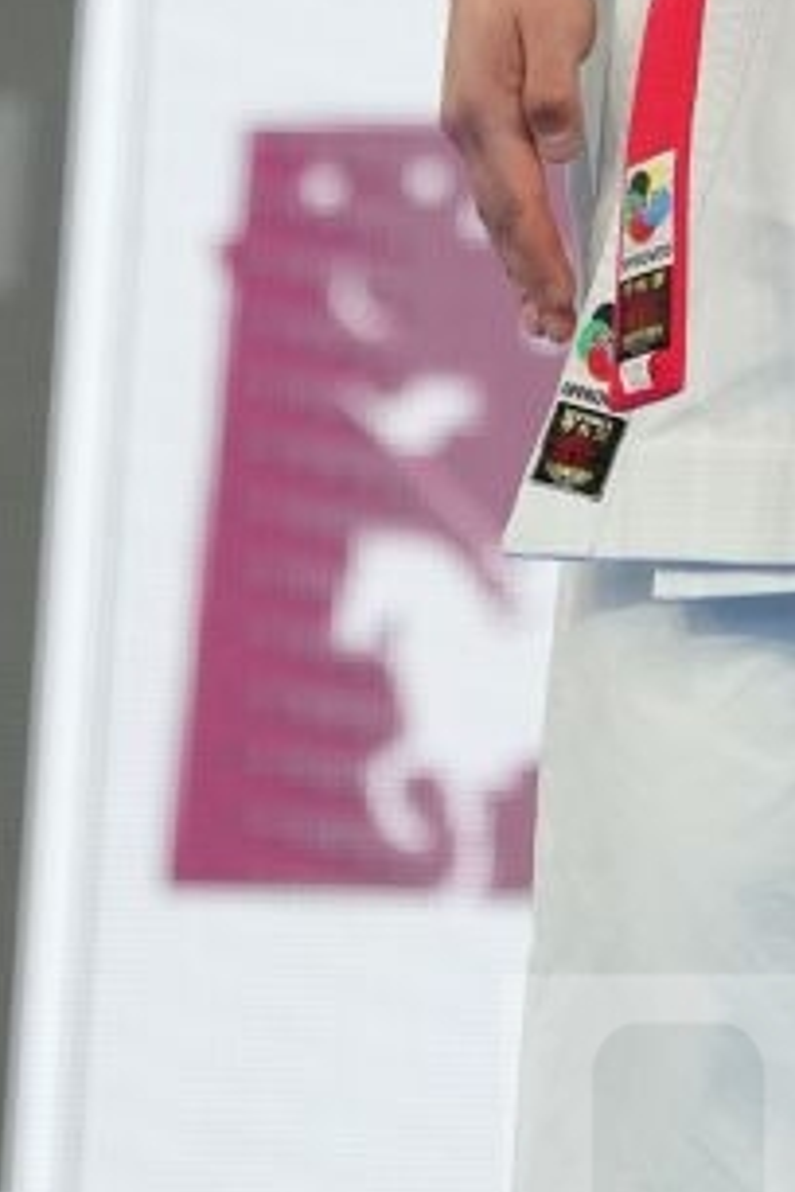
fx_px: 35044
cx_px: 865
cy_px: -55
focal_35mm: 1058
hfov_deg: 1.3
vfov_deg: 1.9
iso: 1000
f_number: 2.8
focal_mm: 180
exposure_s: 1/500
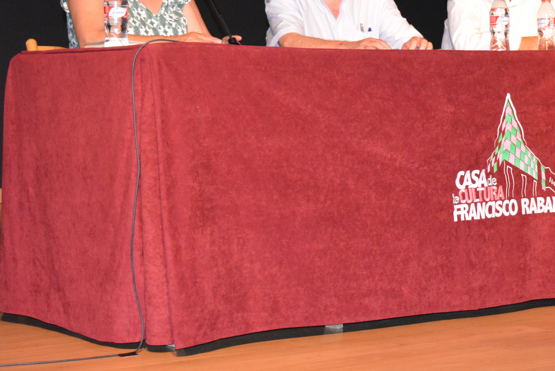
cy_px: 106
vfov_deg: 12.8
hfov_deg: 19.0
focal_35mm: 107
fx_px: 1648
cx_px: 406
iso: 3200
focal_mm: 45
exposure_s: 1/60
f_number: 5
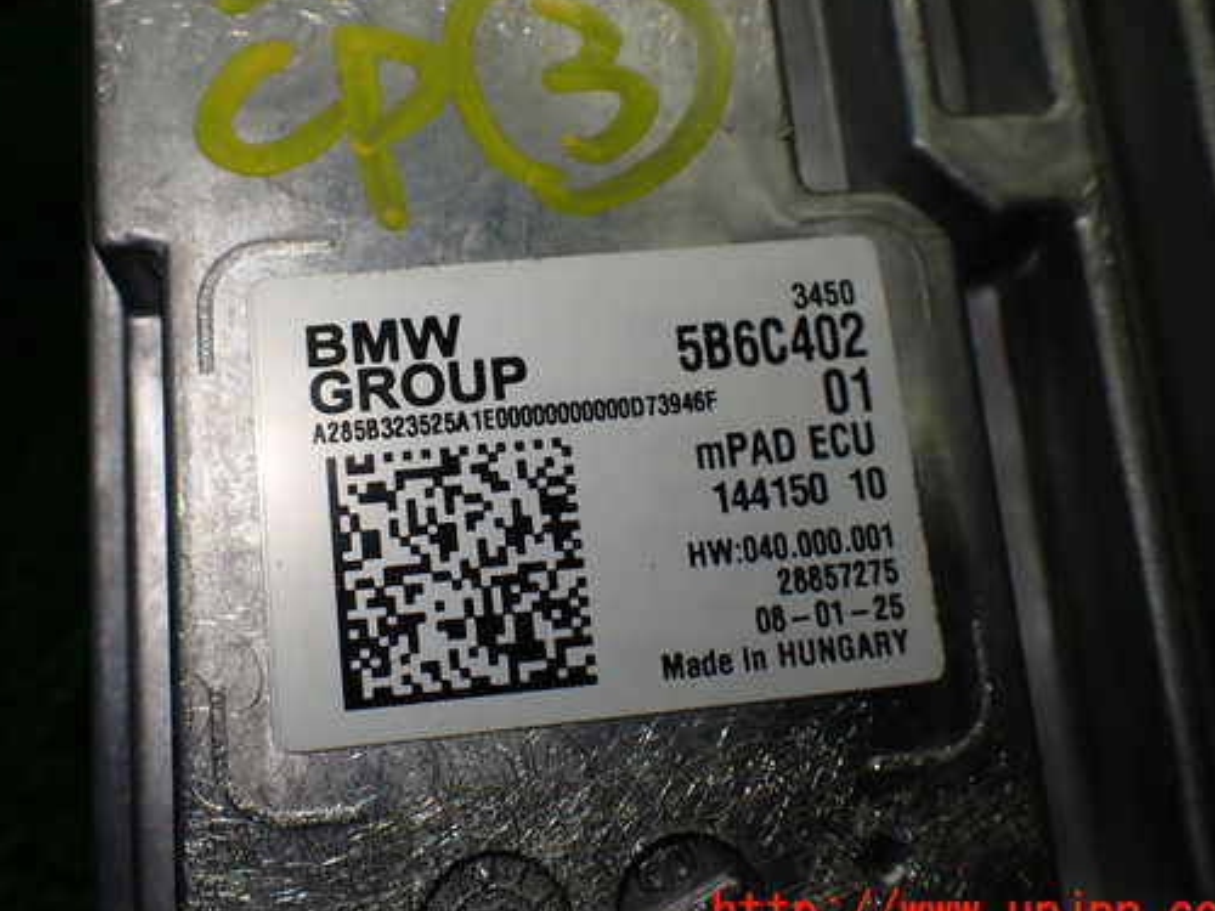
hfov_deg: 51.2
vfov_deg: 39.6
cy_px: 398
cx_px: 532
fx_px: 1264
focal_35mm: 36
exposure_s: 1/200
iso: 100
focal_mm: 5.4
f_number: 3.2
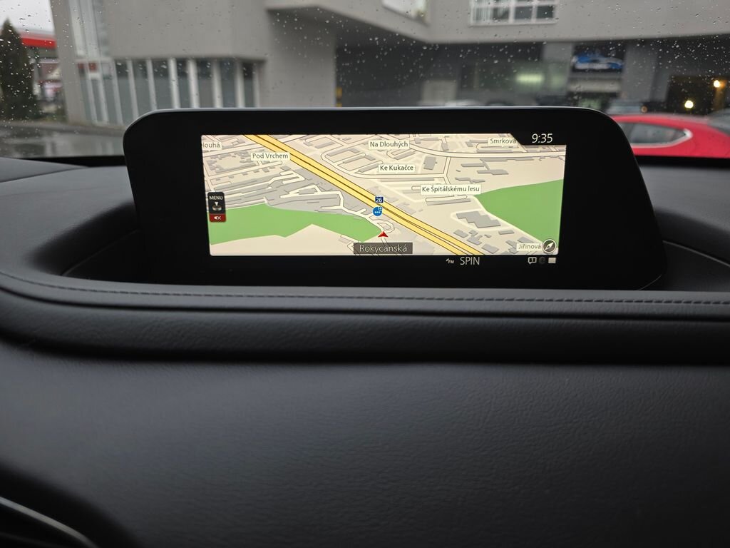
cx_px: 365
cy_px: 274
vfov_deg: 58.9
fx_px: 485
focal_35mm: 23
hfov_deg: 73.9
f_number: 1.7
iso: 25
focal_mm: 6.3
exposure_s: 1/64.9
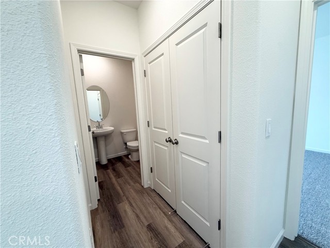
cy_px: 124
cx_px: 165
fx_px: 133
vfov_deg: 85.7
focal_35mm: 14
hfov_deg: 102.1
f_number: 2.2
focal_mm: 2.22
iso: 200
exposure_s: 1/120
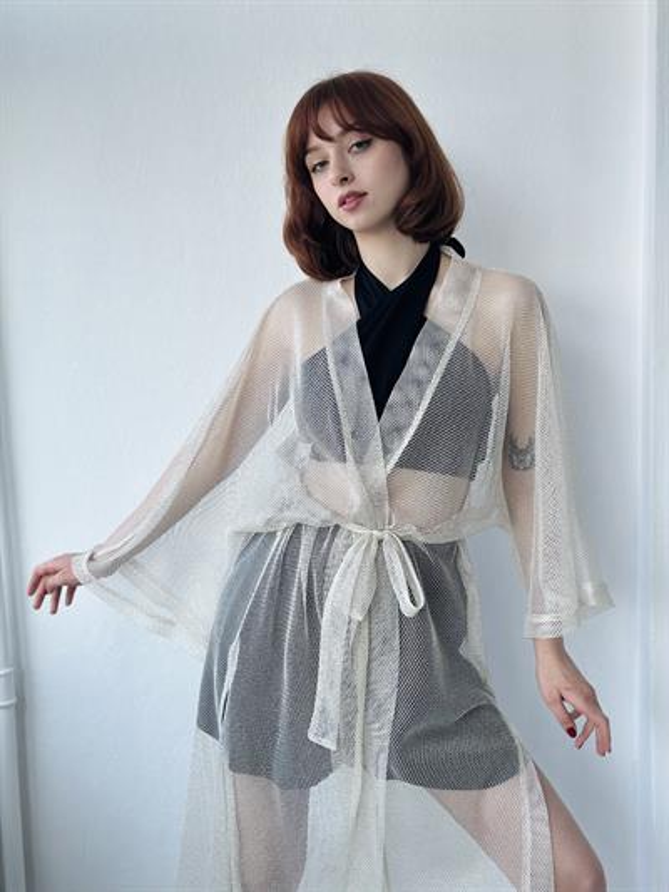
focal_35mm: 48
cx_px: 334
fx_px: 1236
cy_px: 446
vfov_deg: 39.6
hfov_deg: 30.3
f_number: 1.78
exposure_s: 1/672
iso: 80
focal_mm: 6.86
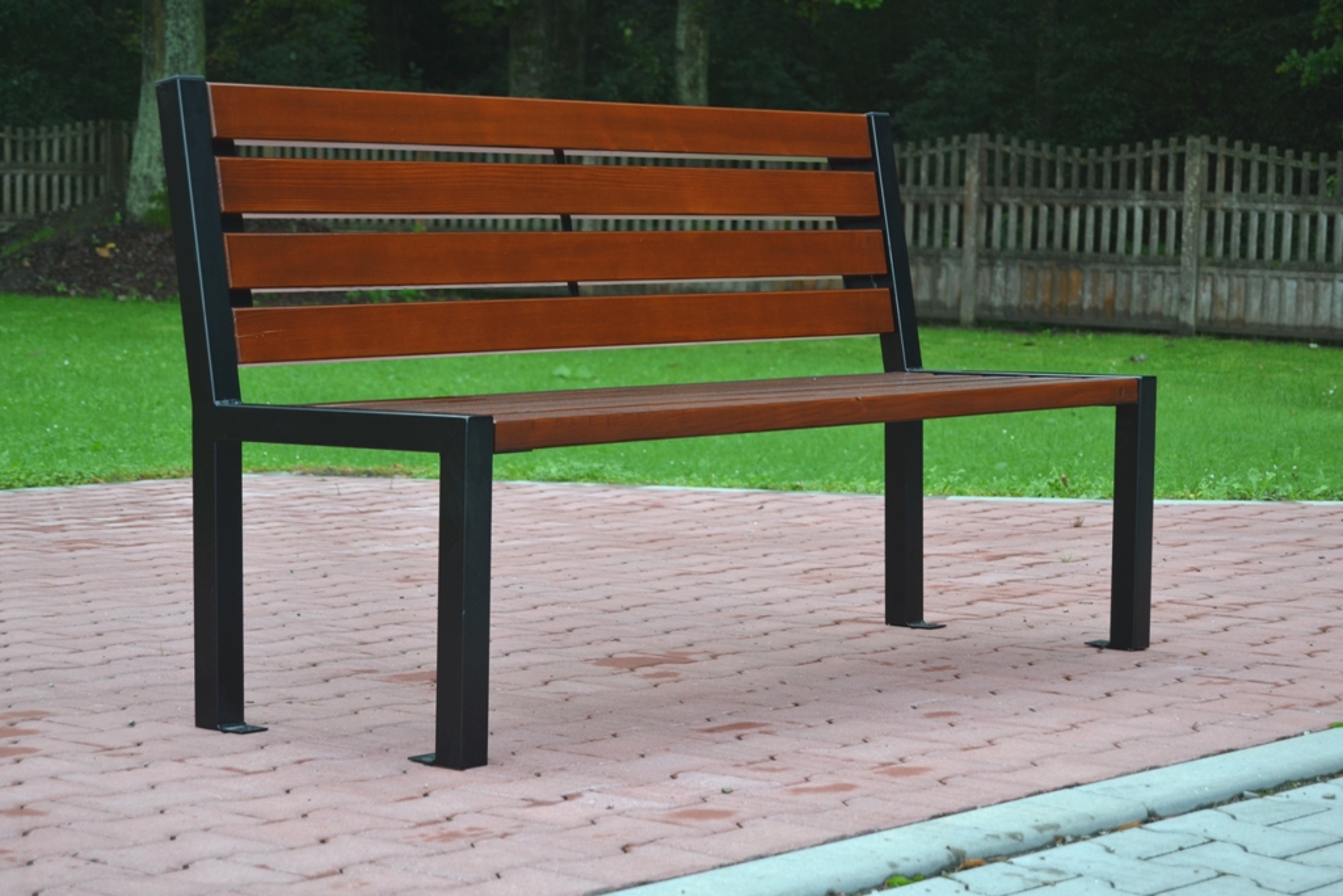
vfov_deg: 16.6
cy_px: 448
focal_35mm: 82
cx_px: 672
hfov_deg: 24.6
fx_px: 3078
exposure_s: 1/125
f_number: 5.6
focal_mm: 55
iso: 220
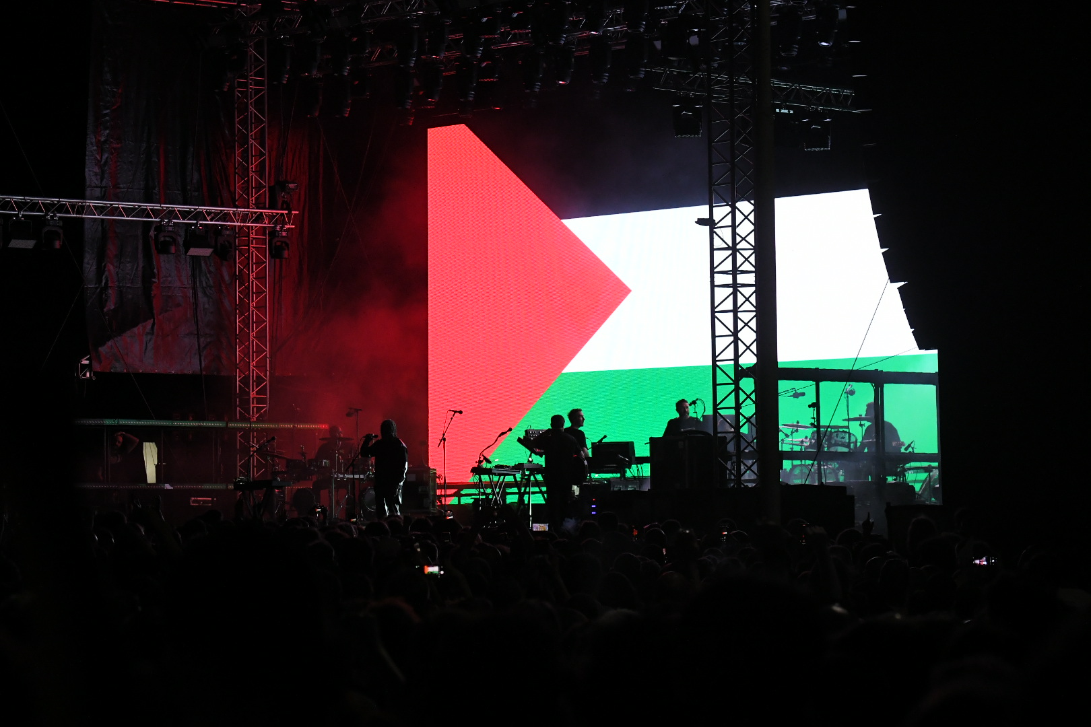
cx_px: 546
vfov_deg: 13.0
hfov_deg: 19.5
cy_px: 364
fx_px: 3182
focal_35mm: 105
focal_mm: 70
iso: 2500
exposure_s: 1/320
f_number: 4
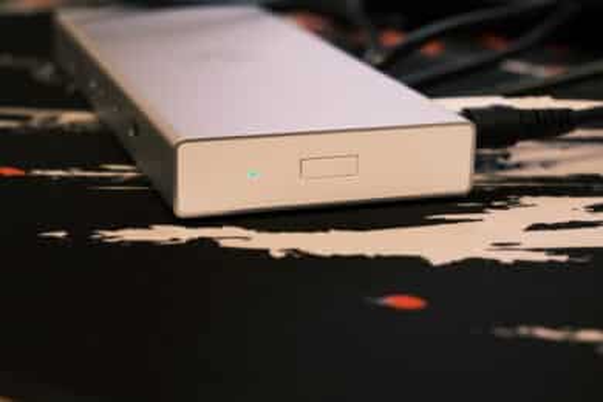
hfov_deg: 27.0
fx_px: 1256
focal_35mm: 75
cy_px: 201
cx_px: 302
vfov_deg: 18.2
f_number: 4.8
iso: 3200
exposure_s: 1/100
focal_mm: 50
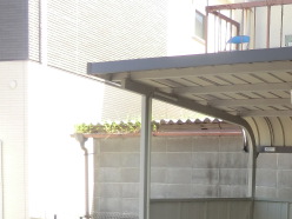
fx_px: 523
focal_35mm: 62
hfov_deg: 28.7
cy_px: 248
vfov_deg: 22.2
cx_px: 311
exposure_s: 1/100
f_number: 3.2
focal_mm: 4.3
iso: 80
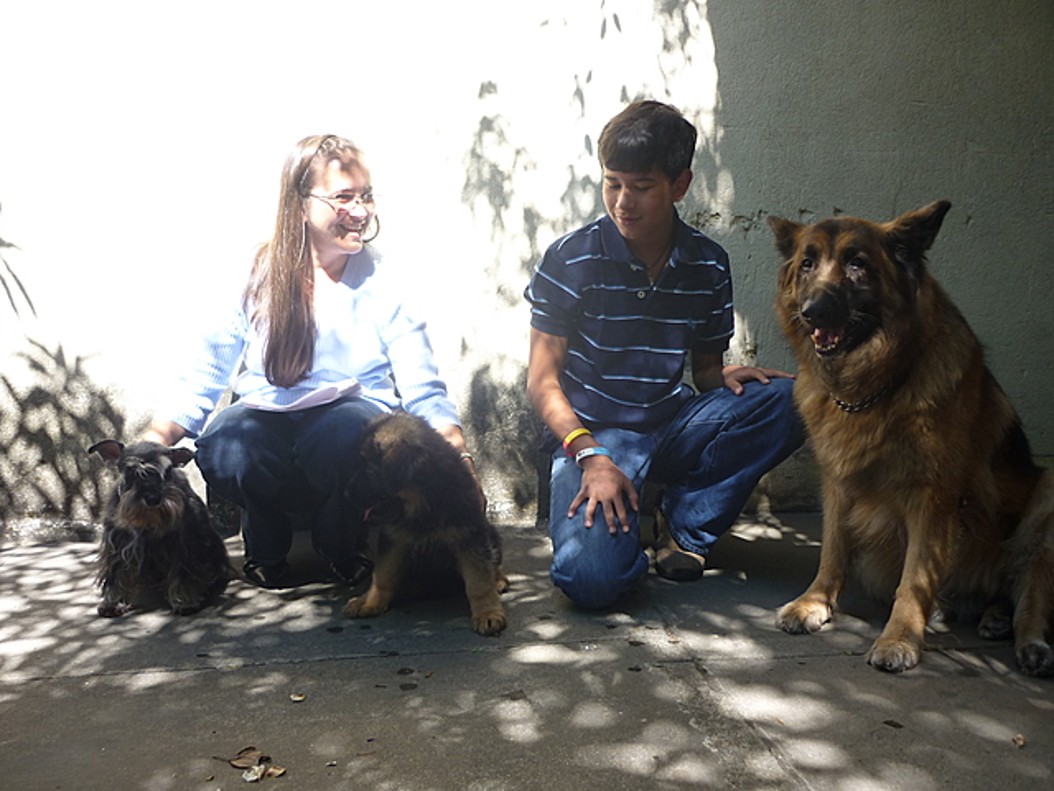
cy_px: 396
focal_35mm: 33
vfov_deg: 42.9
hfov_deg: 55.4
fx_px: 1005
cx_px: 527
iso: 80
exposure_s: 1/160
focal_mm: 5.5
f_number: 2.8
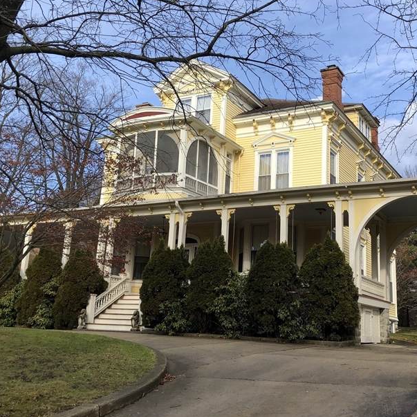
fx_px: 572
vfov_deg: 40.0
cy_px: 182
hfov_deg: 40.0
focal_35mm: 42
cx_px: 231
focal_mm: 3.99
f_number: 1.8
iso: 20
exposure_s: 1/774
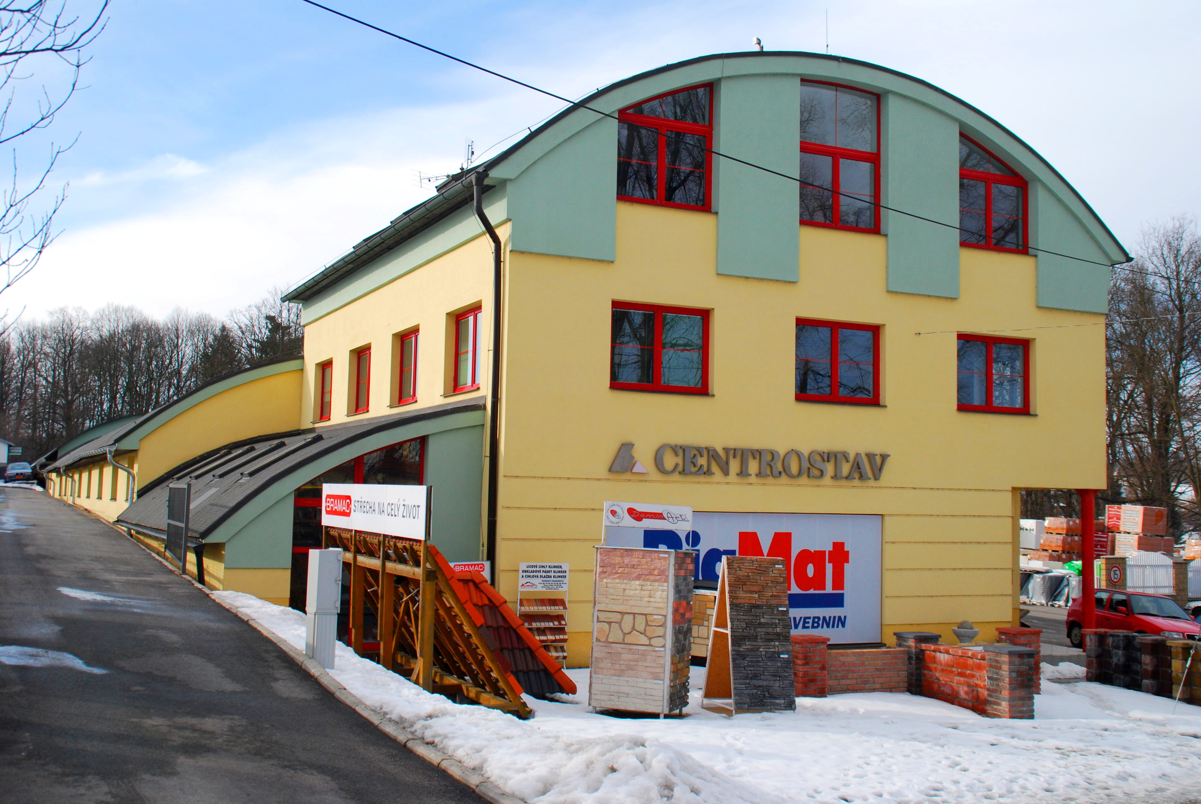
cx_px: 600
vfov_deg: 35.6
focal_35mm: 38
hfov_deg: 51.2
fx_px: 1253
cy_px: 402
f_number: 6.3
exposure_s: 1/1250
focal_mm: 25
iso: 400
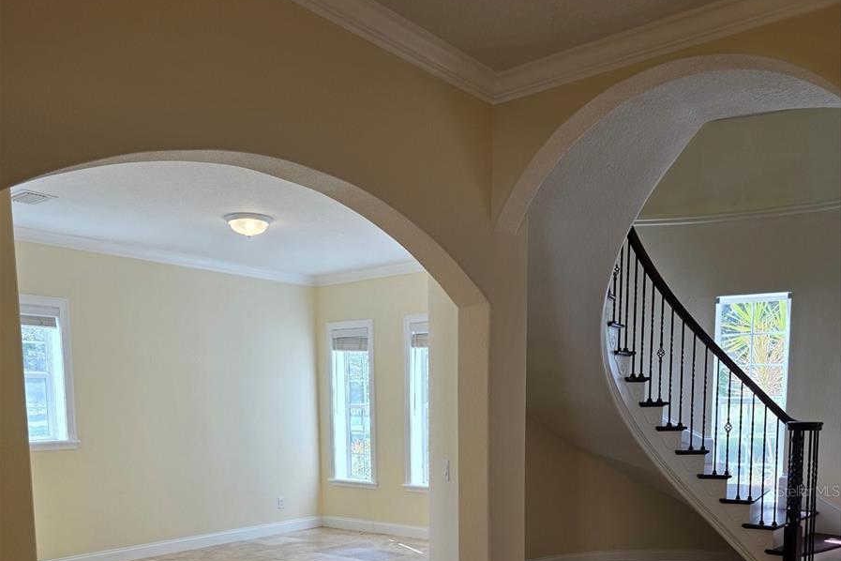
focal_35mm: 32
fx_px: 747
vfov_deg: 38.6
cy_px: 491
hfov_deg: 58.7
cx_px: 421
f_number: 1.7
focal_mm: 6.3
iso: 32
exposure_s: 1/120
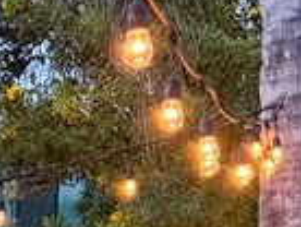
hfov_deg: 9.9
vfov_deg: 7.7
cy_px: 563
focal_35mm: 178
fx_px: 1550
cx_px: -388
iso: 640
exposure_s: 1/40
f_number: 1.78
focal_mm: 6.76
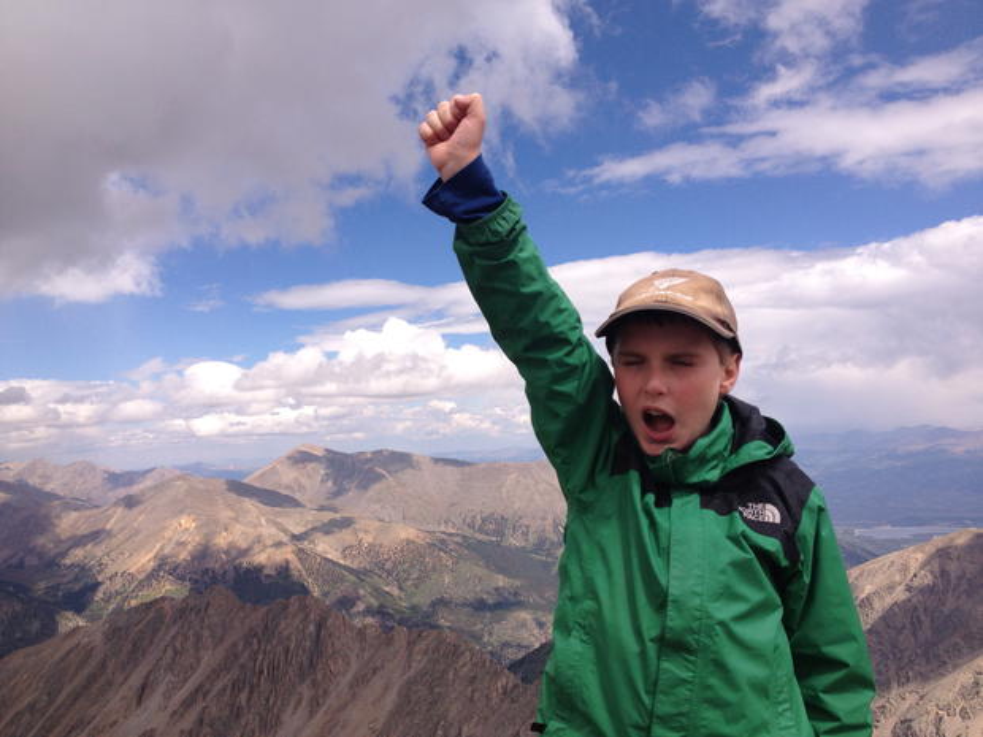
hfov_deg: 52.6
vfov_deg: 40.7
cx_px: 492
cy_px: 368
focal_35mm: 35
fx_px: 994
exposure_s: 1/2208
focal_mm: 4.28
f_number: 2.4
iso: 64
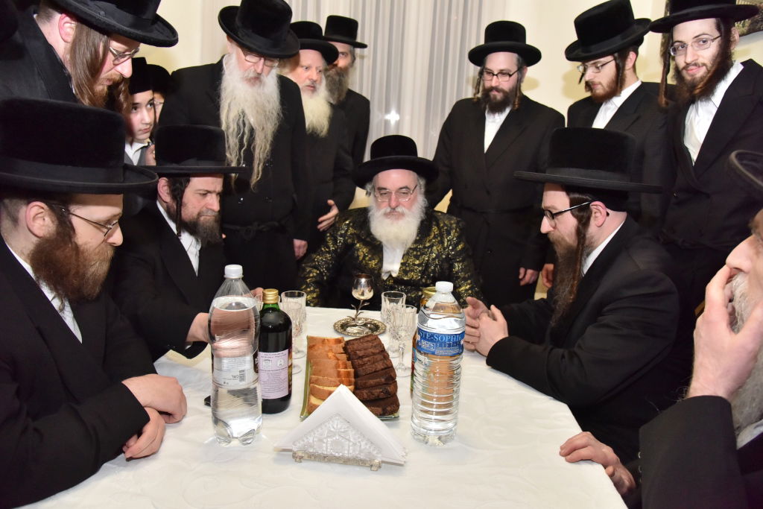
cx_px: 382
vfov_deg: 53.1
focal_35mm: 24
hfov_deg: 73.7
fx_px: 509
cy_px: 254
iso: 2500
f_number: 5
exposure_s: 1/100
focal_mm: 24
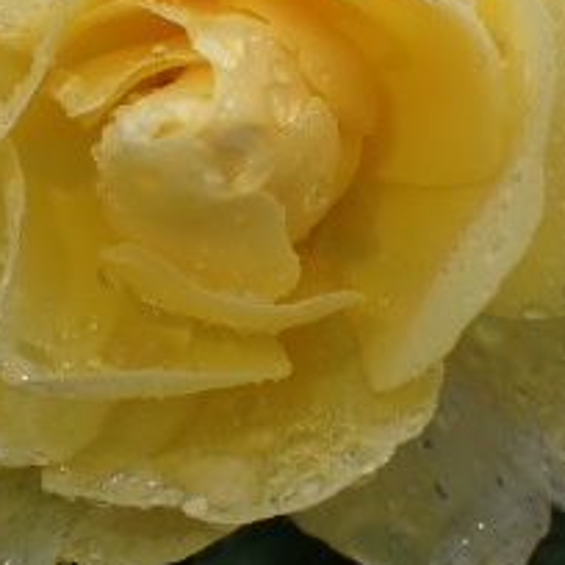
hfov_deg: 26.4
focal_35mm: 65
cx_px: 213
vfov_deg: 26.4
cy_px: 215
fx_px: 1200
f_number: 3.2
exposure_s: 1/320
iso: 100
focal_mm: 5.4
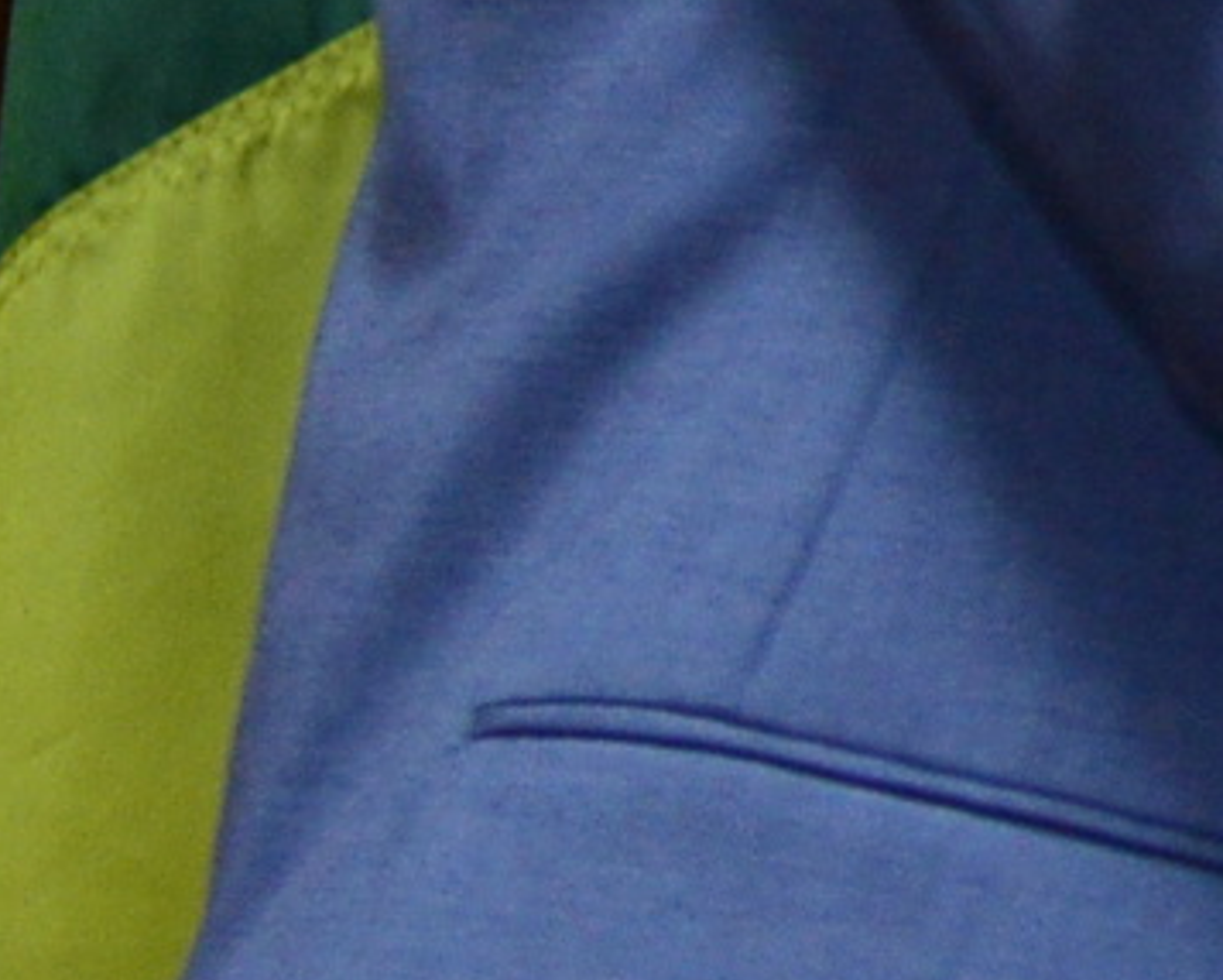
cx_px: 4847
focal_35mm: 522
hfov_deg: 3.5
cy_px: -1401
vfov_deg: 2.9
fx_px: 18905
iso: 2000
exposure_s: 1/125
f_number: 4.5
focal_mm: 66
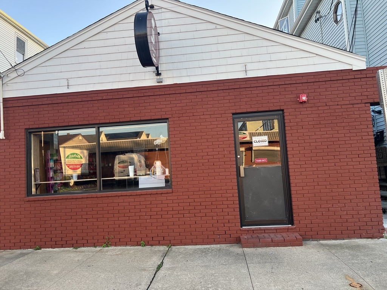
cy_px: 145
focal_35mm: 26
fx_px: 291
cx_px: 194
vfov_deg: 53.1
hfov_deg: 67.3
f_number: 1.5
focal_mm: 5.7
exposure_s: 1/176
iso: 40
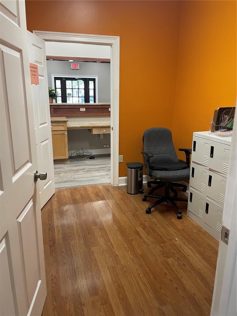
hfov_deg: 53.1
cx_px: 118
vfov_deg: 67.3
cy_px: 158
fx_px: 237
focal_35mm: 26
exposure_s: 1/60
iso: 160
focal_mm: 4.2
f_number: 1.6
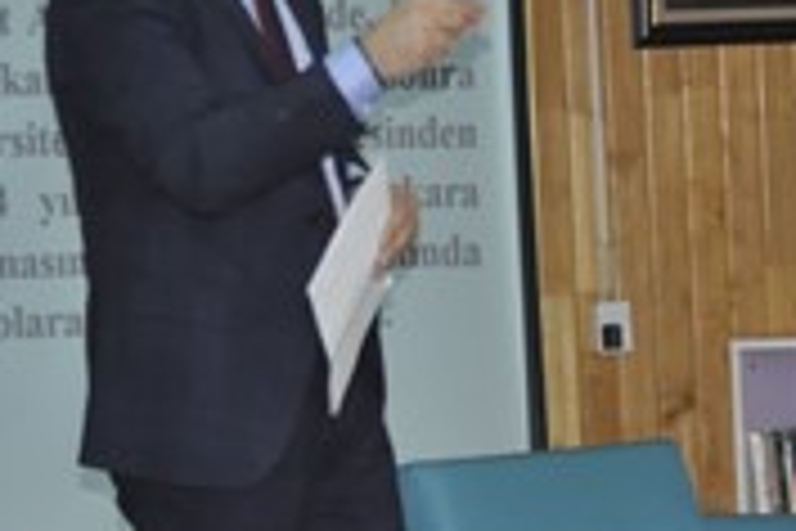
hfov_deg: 8.3
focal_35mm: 248
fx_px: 5479
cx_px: 697
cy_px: 338
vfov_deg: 5.5
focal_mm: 45
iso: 800
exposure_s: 1/60
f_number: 4.8
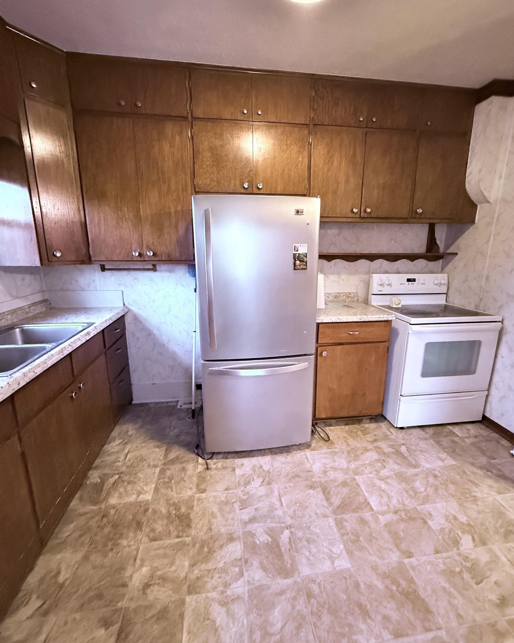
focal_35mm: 15
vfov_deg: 96.8
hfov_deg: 84.0
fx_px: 285
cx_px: 259
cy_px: 315
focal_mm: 2.22
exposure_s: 1/60
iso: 1000
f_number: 2.2
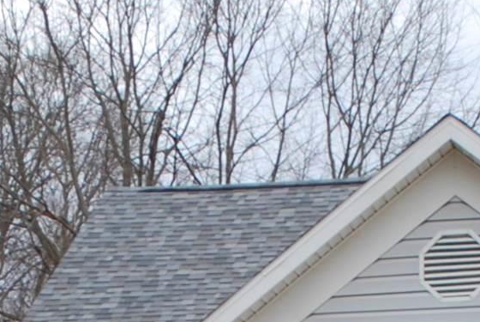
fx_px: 1976
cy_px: 680
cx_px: 159
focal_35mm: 148
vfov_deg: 8.7
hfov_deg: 13.8
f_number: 5.6
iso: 100
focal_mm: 18
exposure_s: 1/125
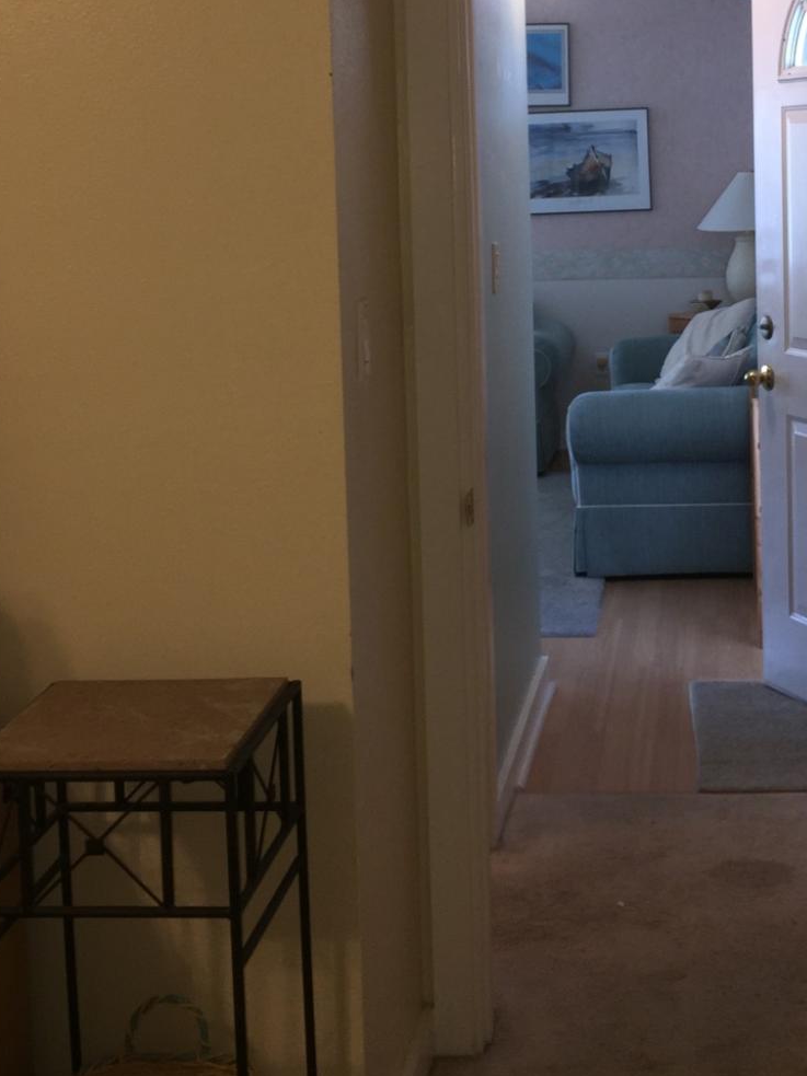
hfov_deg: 24.6
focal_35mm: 59
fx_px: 1834
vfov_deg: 32.4
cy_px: 355
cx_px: 595
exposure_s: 1/32
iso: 32
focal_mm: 4.15
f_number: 2.2
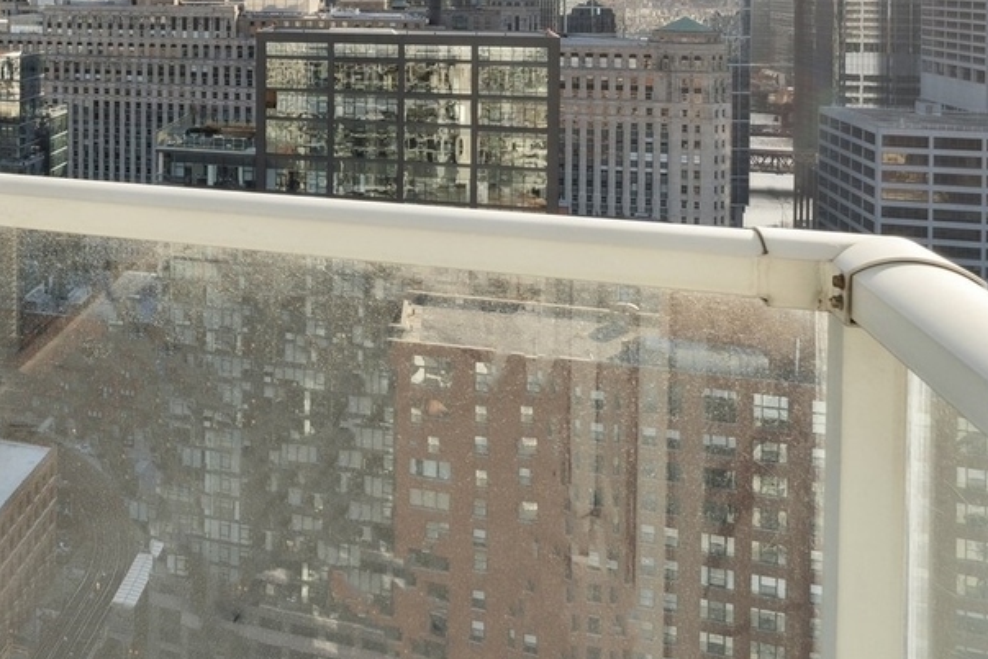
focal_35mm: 43
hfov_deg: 37.4
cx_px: -118
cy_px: -7
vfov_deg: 29.1
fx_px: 1180
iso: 320
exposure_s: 1/800
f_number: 9
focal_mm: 16
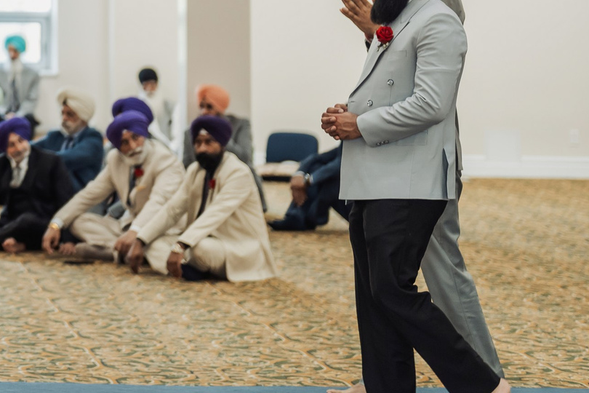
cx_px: -244
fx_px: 2585
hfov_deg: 12.5
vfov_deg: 8.5
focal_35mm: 158
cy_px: -173
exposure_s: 1/200
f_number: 1.2
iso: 320
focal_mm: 50
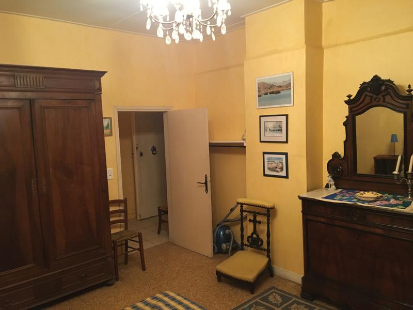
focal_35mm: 29
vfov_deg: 48.2
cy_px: 155
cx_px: 206
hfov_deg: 61.7
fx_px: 346
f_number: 2.2
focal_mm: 4.15
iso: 200
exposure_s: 1/25
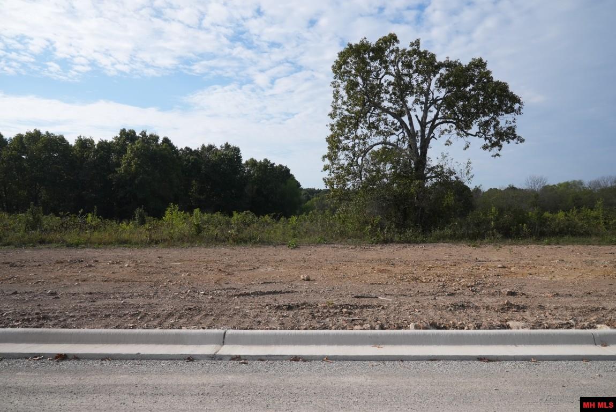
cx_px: 308
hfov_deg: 73.7
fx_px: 411
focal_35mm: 24
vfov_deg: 53.2
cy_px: 206
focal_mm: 24
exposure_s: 1/200
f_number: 22
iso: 640
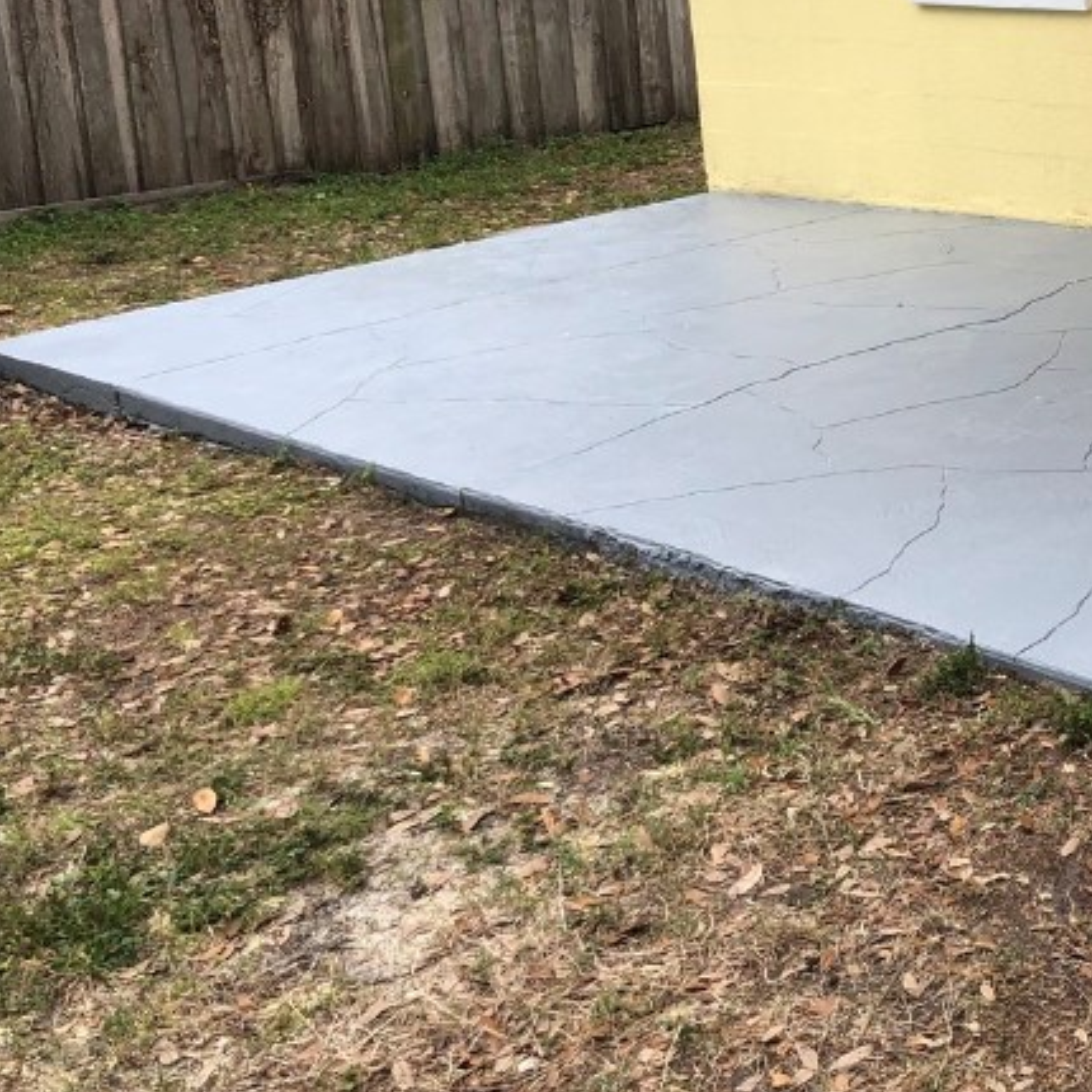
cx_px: 1239
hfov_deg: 26.5
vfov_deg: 28.6
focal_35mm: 59
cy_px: 254
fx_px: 2106
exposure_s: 1/640
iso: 20
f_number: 1.8
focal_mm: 4
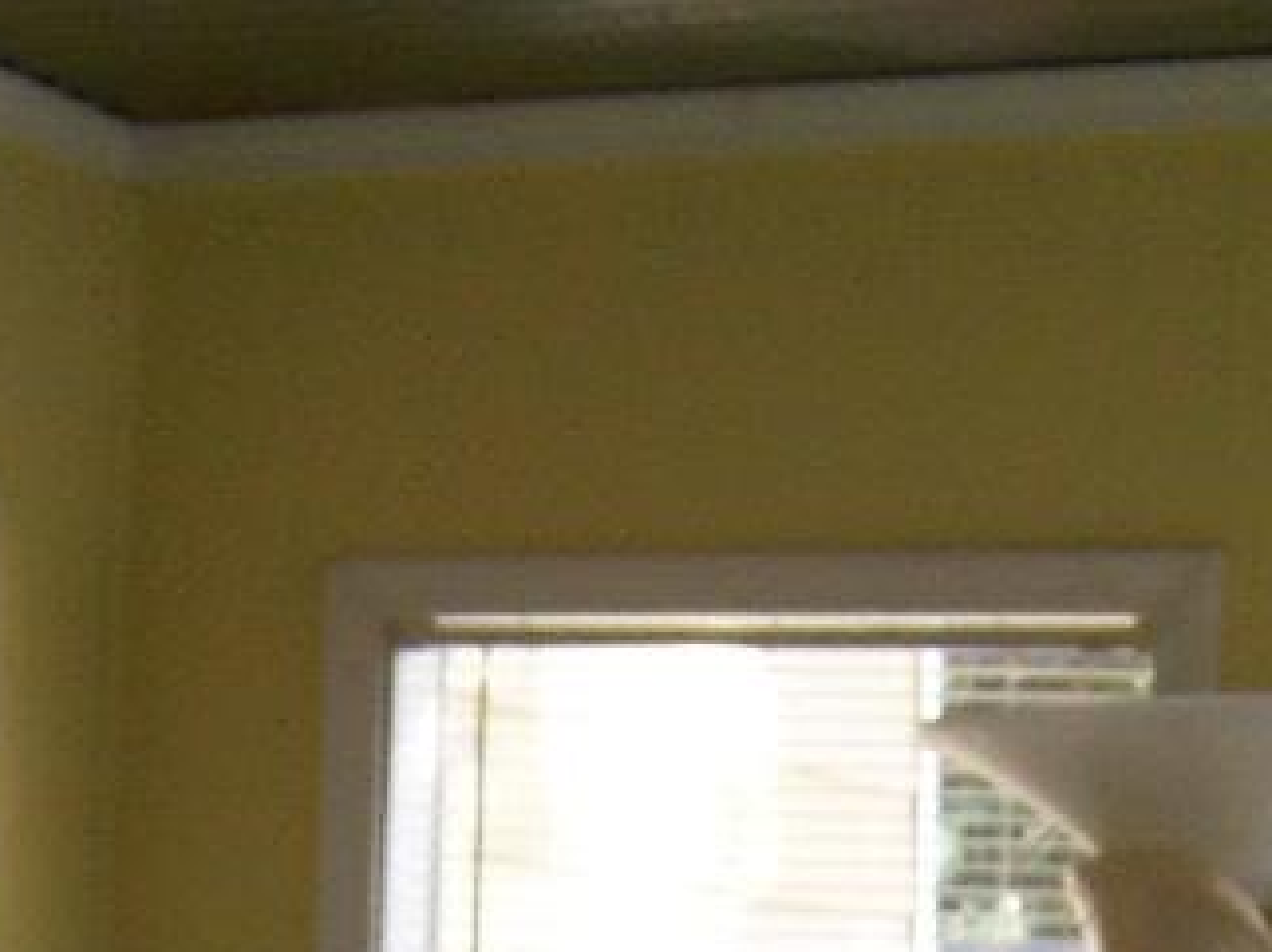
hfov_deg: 16.0
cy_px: 1706
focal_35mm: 123
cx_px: 494
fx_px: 4516
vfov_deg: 11.2
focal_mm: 5.5
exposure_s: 1/90
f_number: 3.4
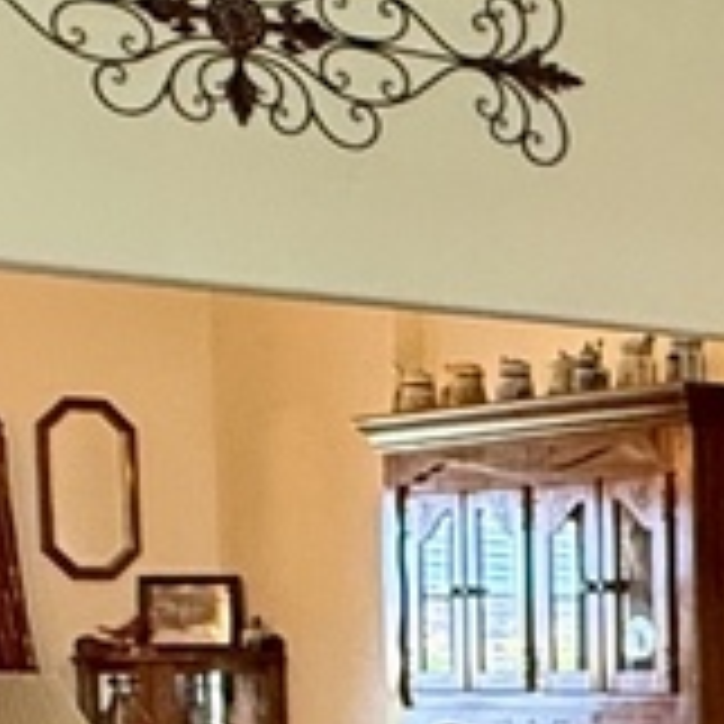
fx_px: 2627
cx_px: 1479
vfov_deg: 15.2
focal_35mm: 111
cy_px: 832
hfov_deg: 13.3
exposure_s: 1/60
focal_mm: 2.22
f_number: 2.2
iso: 500
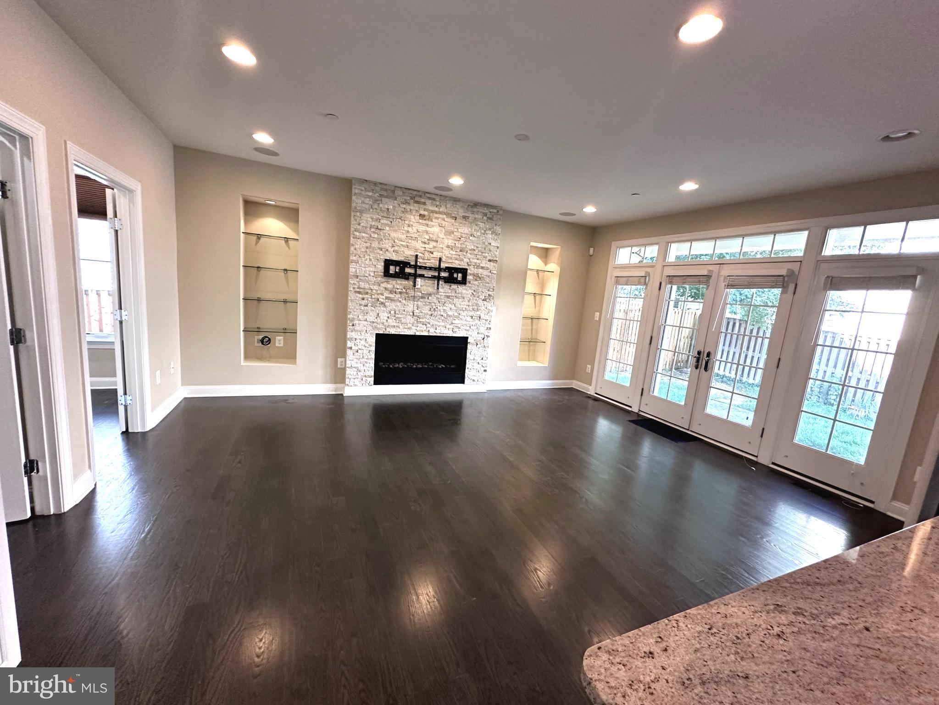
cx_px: 470
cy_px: 352
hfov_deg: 102.1
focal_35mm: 14
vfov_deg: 85.7
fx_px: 380
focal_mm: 2.22
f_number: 2.2
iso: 250
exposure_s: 1/120
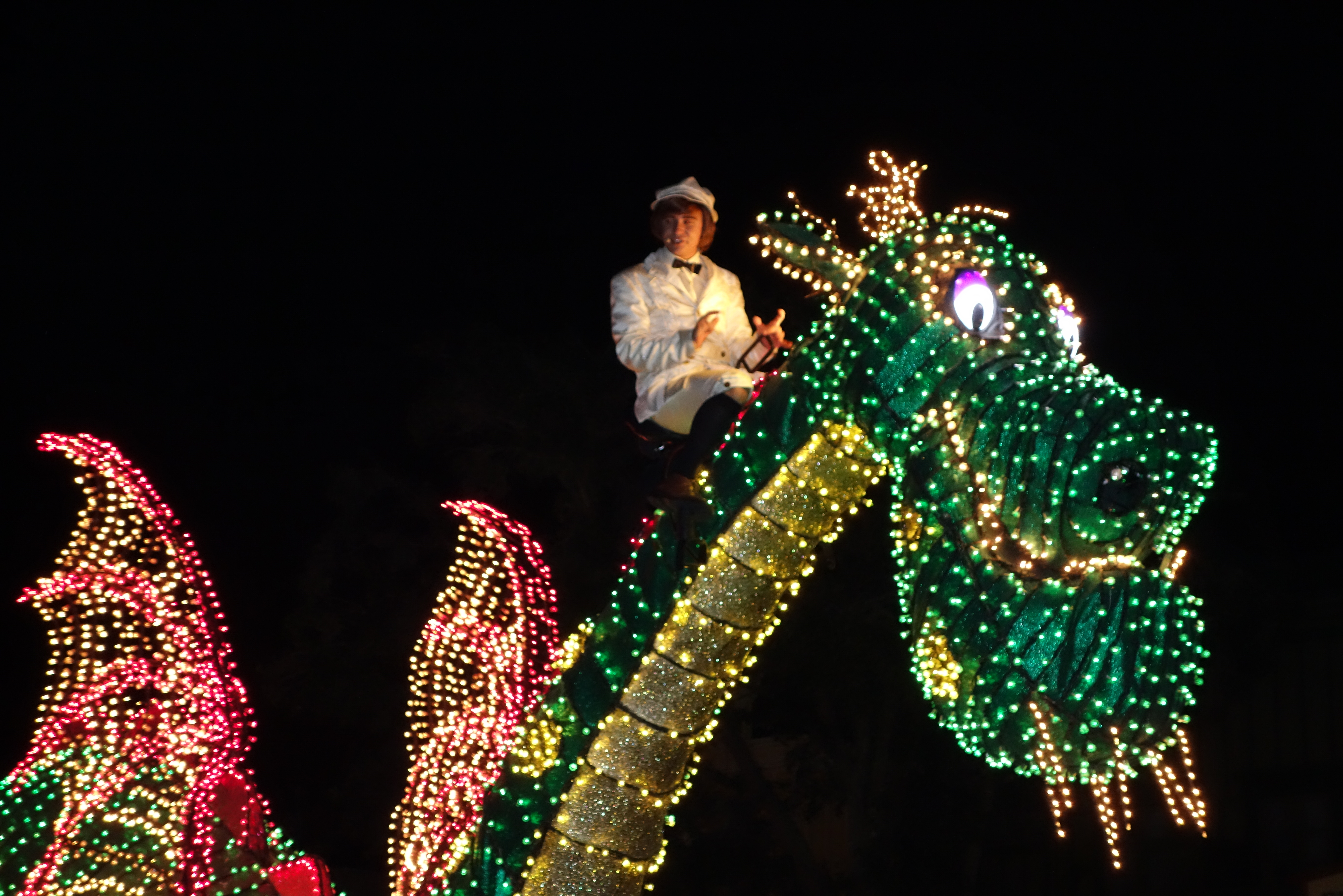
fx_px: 2499
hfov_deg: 30.1
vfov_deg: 20.3
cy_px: 448
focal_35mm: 67
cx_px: 672
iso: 1250
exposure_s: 1/30
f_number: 4
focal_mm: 25.02
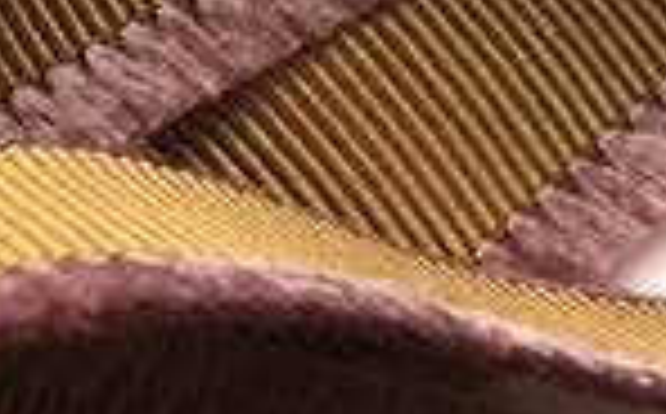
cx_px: -378
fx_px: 3081
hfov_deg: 11.7
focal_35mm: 170
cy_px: 864
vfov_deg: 7.4
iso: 80
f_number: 2.2
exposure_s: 1/17
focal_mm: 4.15
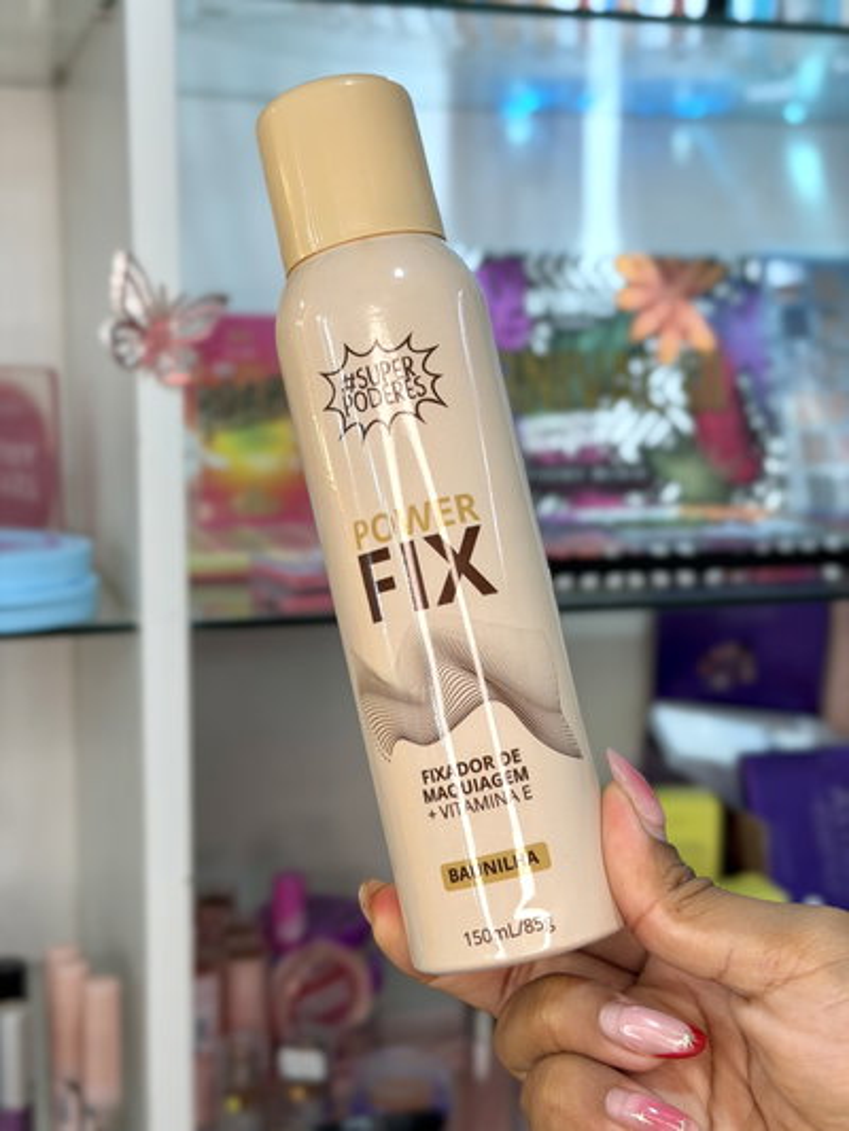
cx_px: 424
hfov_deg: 30.3
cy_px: 566
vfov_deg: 39.6
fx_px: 1569
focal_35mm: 48
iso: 50
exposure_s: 1/122
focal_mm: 6.76
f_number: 1.78
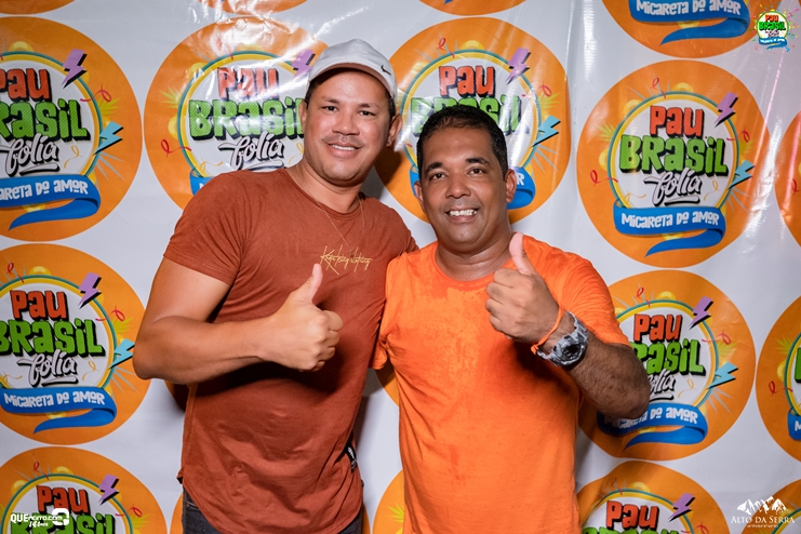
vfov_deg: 36.9
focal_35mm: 36
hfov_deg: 53.1
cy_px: 267
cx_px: 400
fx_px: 801
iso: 2500
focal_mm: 24
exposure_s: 1/250
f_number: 2.8
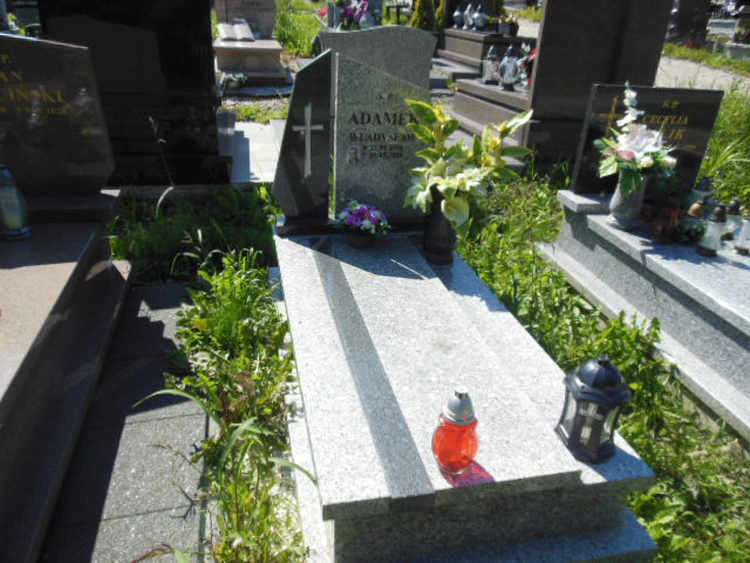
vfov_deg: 54.9
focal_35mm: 25
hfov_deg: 69.4
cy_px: 282
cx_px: 375
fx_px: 542
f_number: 3.2
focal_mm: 4.5
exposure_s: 1/1250
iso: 125
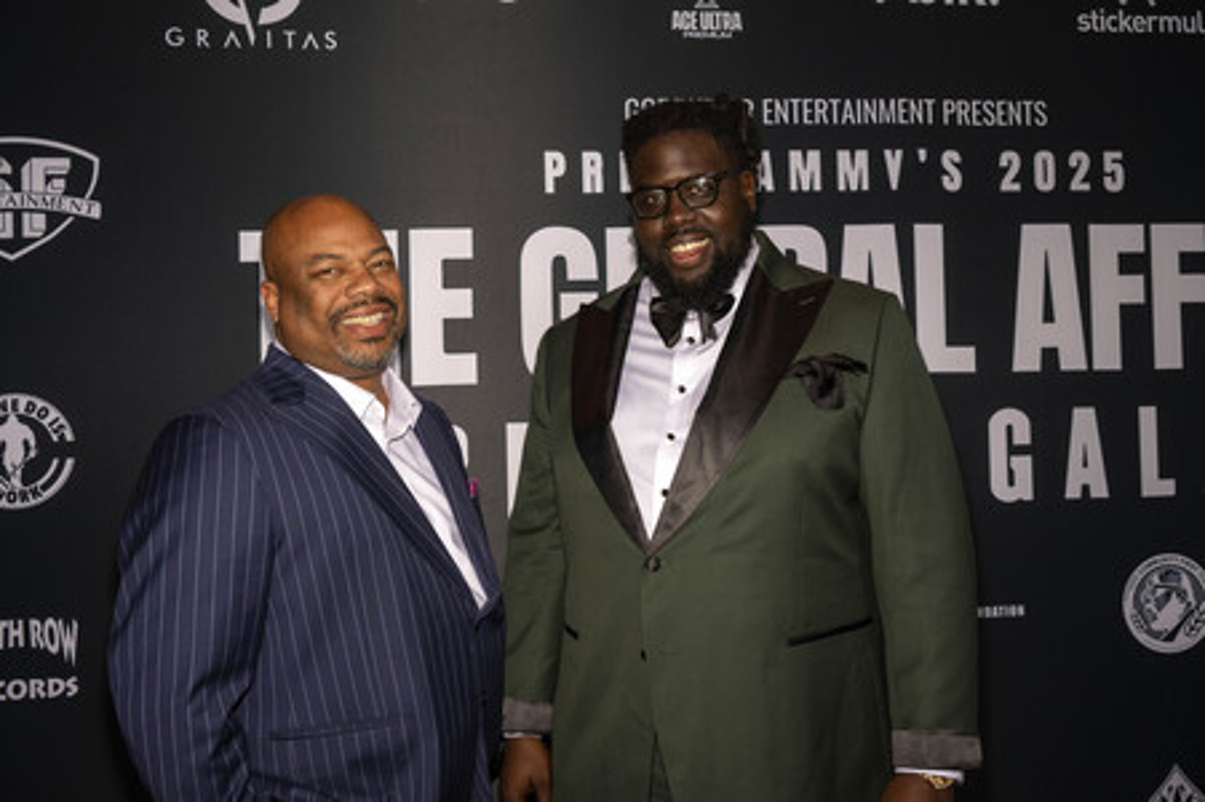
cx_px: 602
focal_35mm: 34
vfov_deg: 39.4
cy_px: 401
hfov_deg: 56.5
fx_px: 1120
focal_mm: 33.5
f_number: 5.6
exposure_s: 1/200
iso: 800
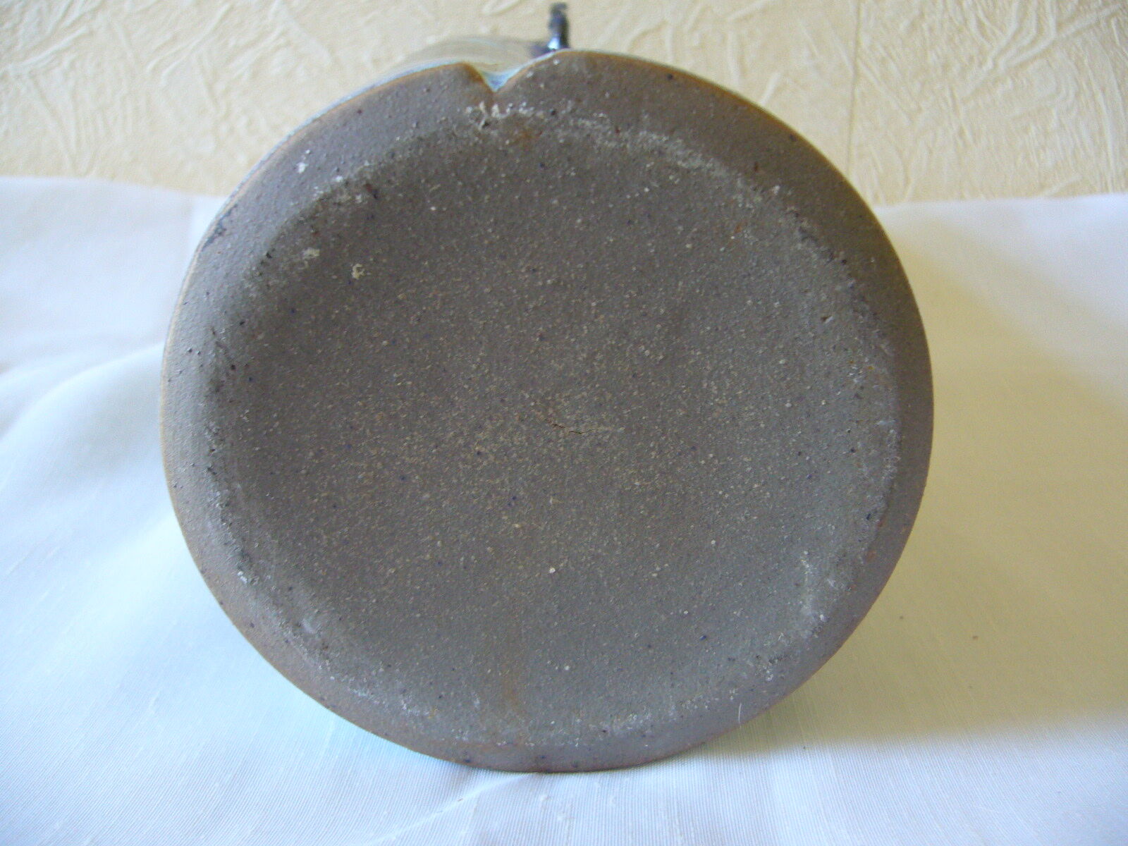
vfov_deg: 40.7
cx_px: 564
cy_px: 423
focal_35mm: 35
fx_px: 1141
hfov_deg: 52.6
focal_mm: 5.8
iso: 200
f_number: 2.8
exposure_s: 1/15
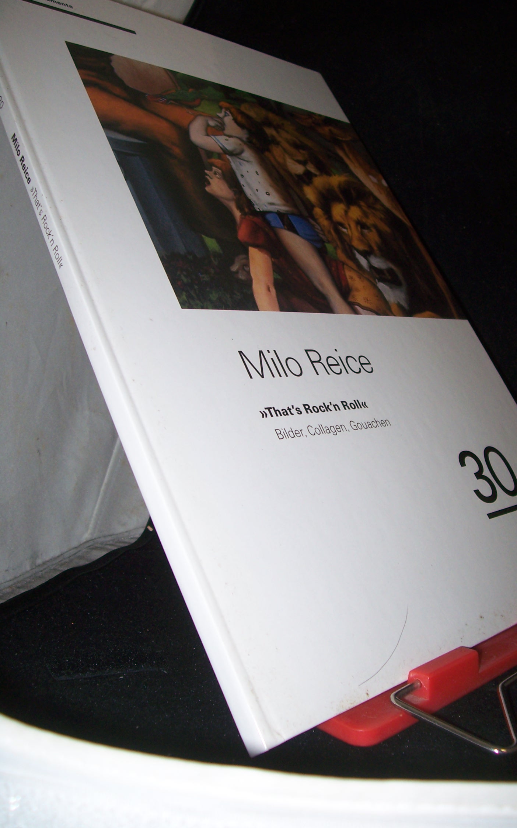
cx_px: 318
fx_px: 834
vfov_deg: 52.7
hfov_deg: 34.3
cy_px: 404
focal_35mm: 37
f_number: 2.7
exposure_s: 1/60
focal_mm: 5.6
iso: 80
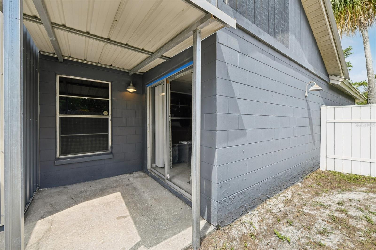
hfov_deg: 104.3
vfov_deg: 81.2
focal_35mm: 14
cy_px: 125
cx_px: 188
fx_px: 146
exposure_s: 1/80
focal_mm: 14
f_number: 8
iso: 400
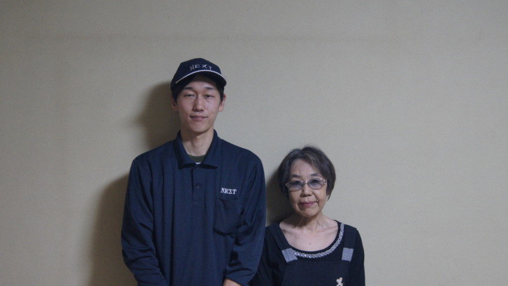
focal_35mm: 56
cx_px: 253
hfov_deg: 37.5
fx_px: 748
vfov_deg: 21.6
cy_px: 170
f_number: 5
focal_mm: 35
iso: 1600
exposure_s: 1/30
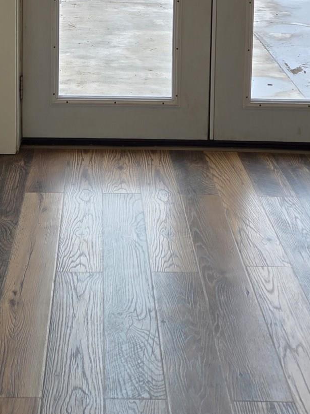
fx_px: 776
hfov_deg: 22.5
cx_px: 104
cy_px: -58
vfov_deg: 27.0
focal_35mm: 65
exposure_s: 1/126
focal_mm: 5.4
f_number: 1.8
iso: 25
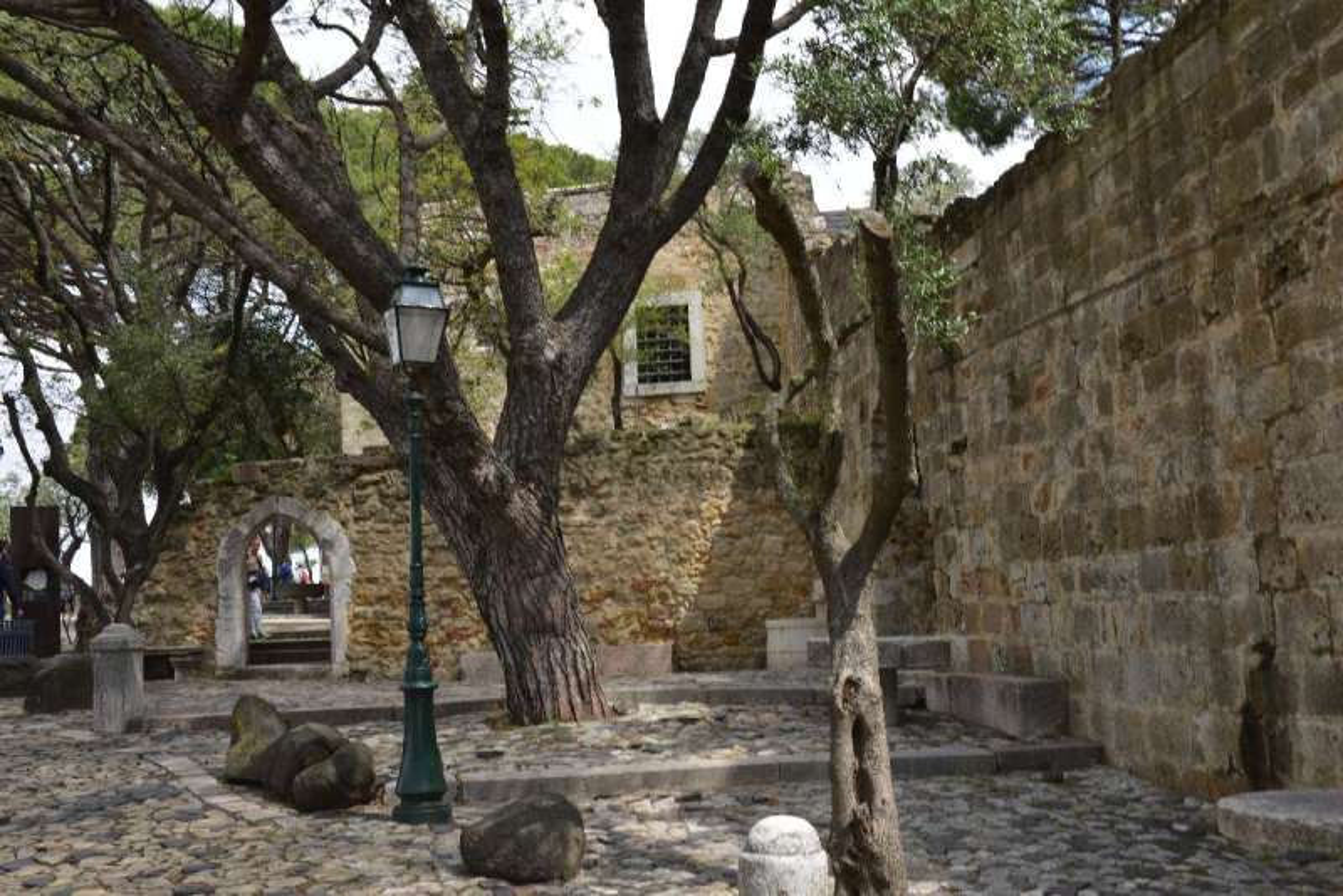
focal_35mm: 42
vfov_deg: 31.9
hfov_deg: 46.4
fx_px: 1567
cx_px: 672
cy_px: 448
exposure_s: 1/50
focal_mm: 42
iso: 125
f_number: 14
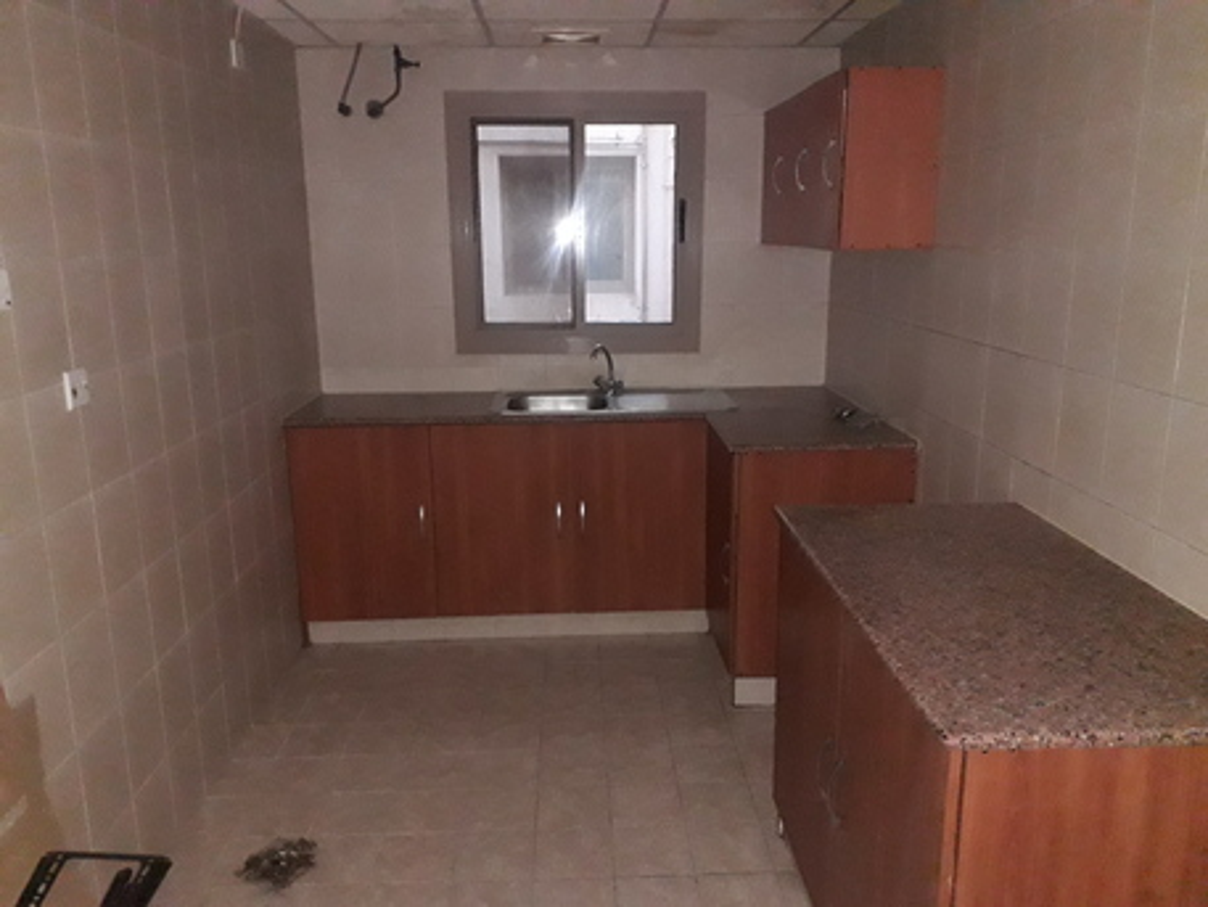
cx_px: 604
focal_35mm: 27
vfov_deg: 51.4
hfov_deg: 65.3
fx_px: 942
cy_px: 454
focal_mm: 3.6
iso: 500
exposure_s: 1/20
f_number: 1.9
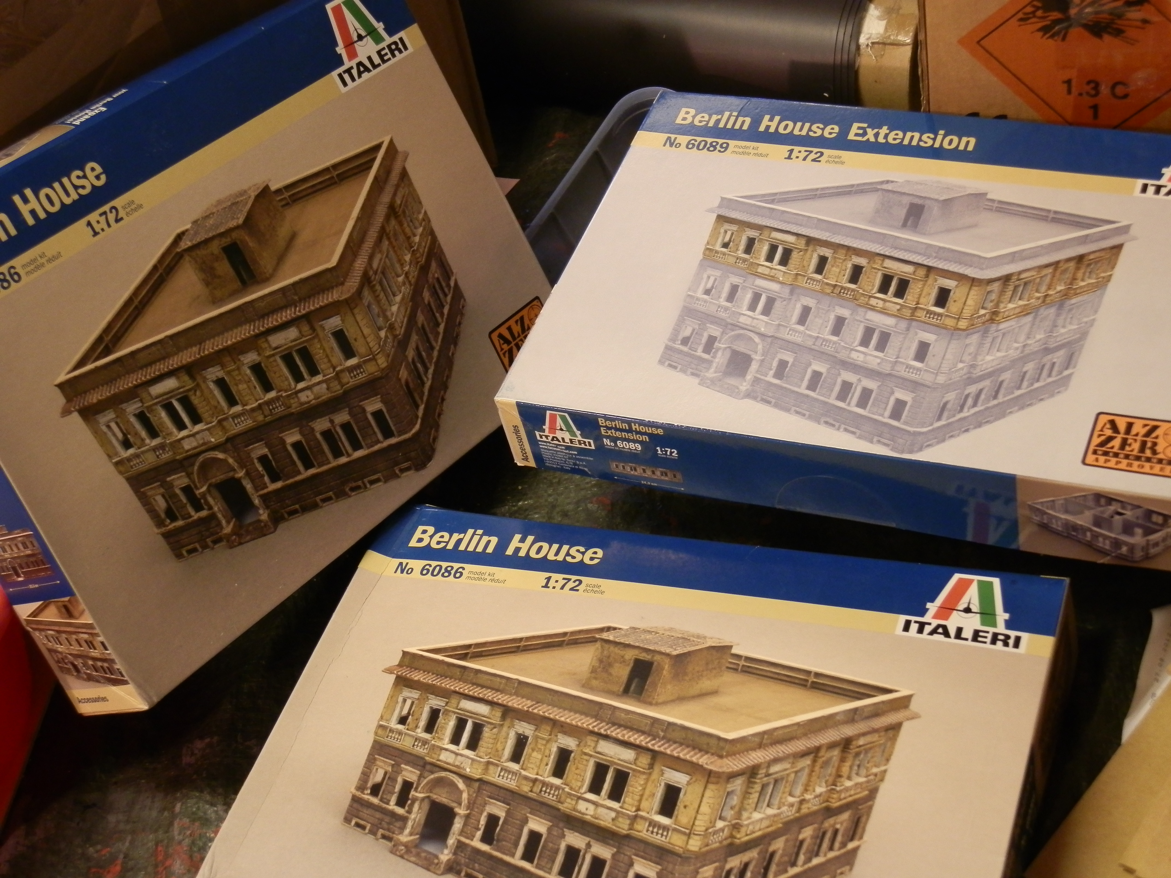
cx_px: 586
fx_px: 2064
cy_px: 439
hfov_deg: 31.7
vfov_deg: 24.0
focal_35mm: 61
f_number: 3.7
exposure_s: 1/13
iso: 200
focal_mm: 10.99
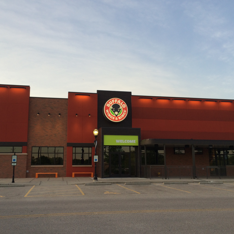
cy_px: 119
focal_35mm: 36
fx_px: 275
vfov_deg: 46.0
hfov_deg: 46.0
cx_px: 108
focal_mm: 4.12
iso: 32
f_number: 2.2
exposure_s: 1/127
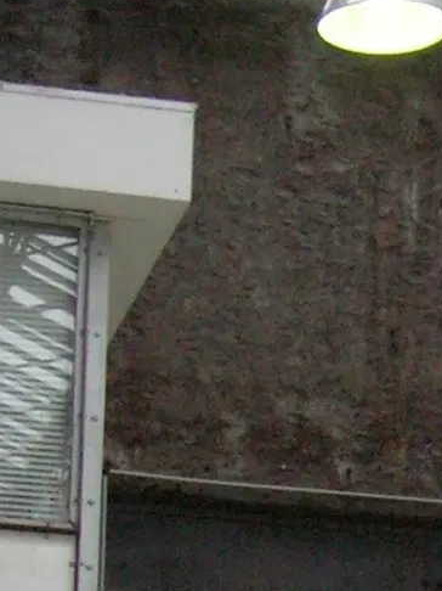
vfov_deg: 11.0
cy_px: 713
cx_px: 775
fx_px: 3016
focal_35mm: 177
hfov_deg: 8.1
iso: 200
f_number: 3.1
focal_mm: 7
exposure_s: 1/106
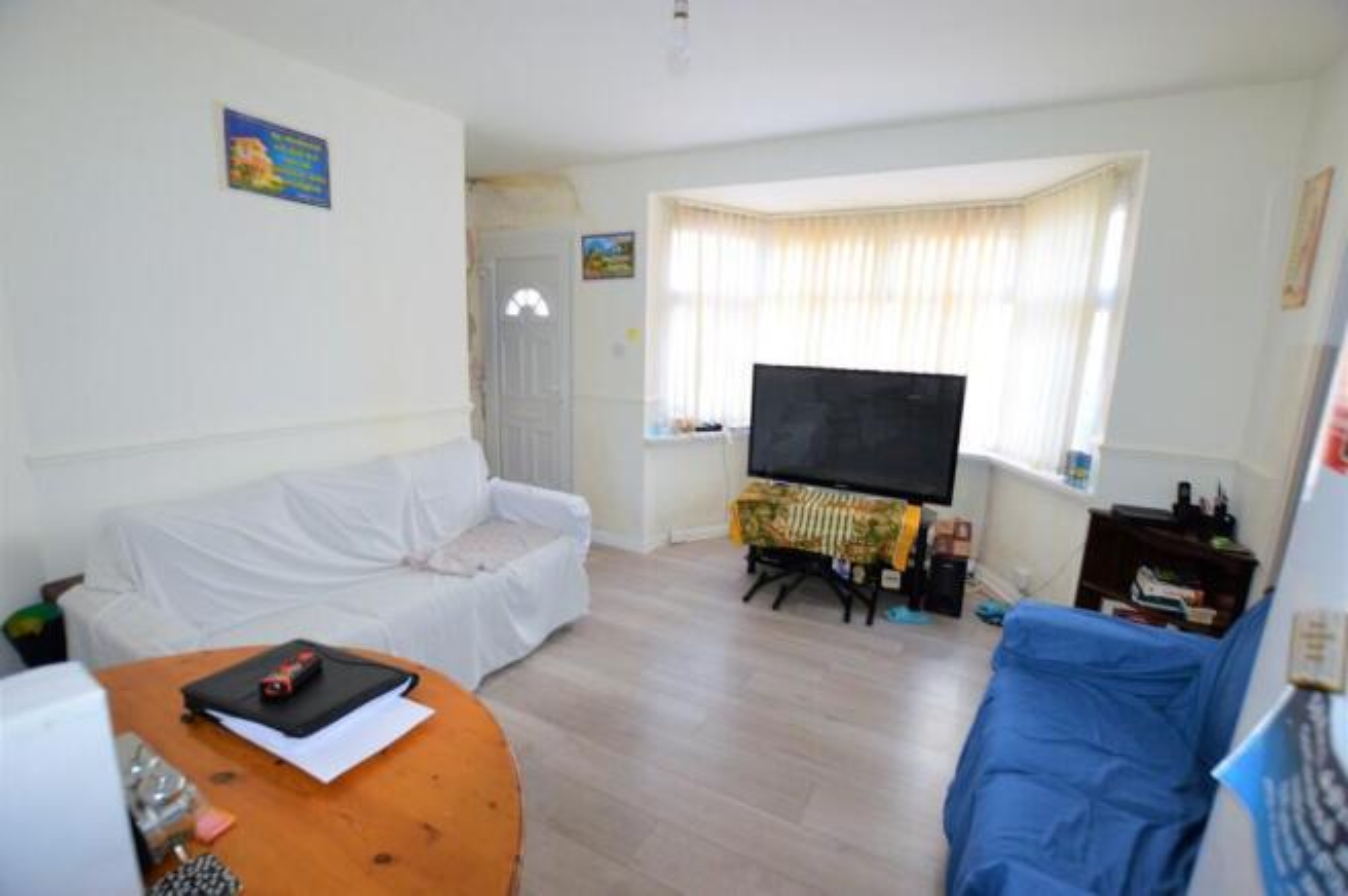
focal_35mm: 15
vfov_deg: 77.2
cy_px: 448
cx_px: 674
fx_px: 561
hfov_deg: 100.4
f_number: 4
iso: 400
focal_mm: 10
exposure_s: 1/80
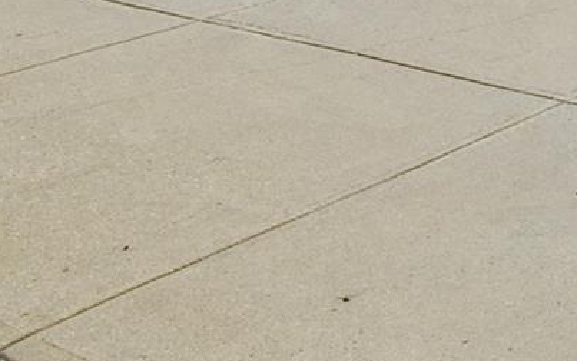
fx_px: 1463
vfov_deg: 12.8
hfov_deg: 19.5
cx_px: 866
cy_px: -285
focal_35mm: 93
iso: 100
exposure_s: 1/160
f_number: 10
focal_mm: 12
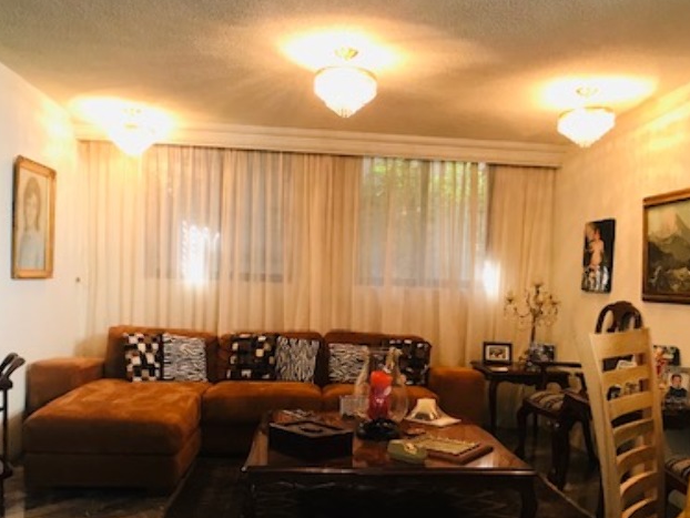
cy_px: 331
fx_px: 957
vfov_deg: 30.1
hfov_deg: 39.6
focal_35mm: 48
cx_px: 356
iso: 40
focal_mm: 3.99
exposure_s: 1/20
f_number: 1.8
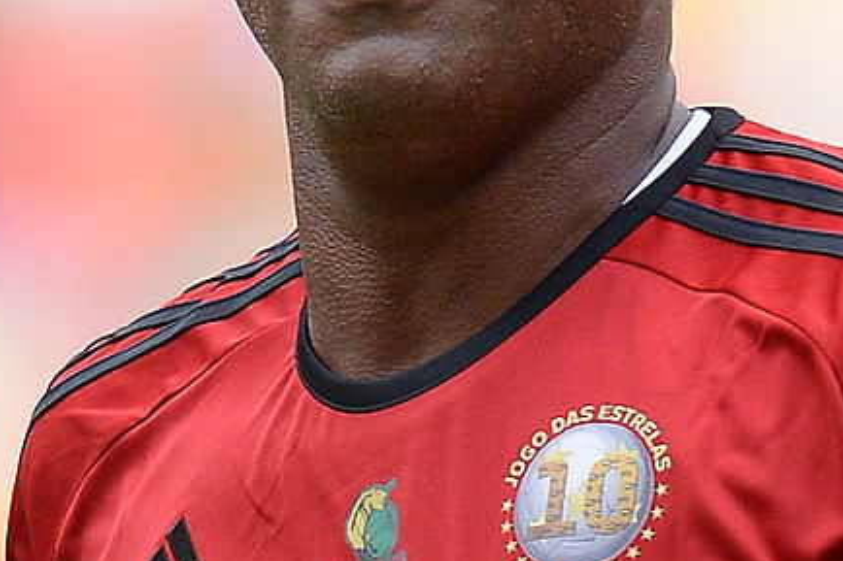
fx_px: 22096
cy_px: 71
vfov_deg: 1.5
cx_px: 159
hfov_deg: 2.2
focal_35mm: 944
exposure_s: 1/2000
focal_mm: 400
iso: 1250
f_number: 4
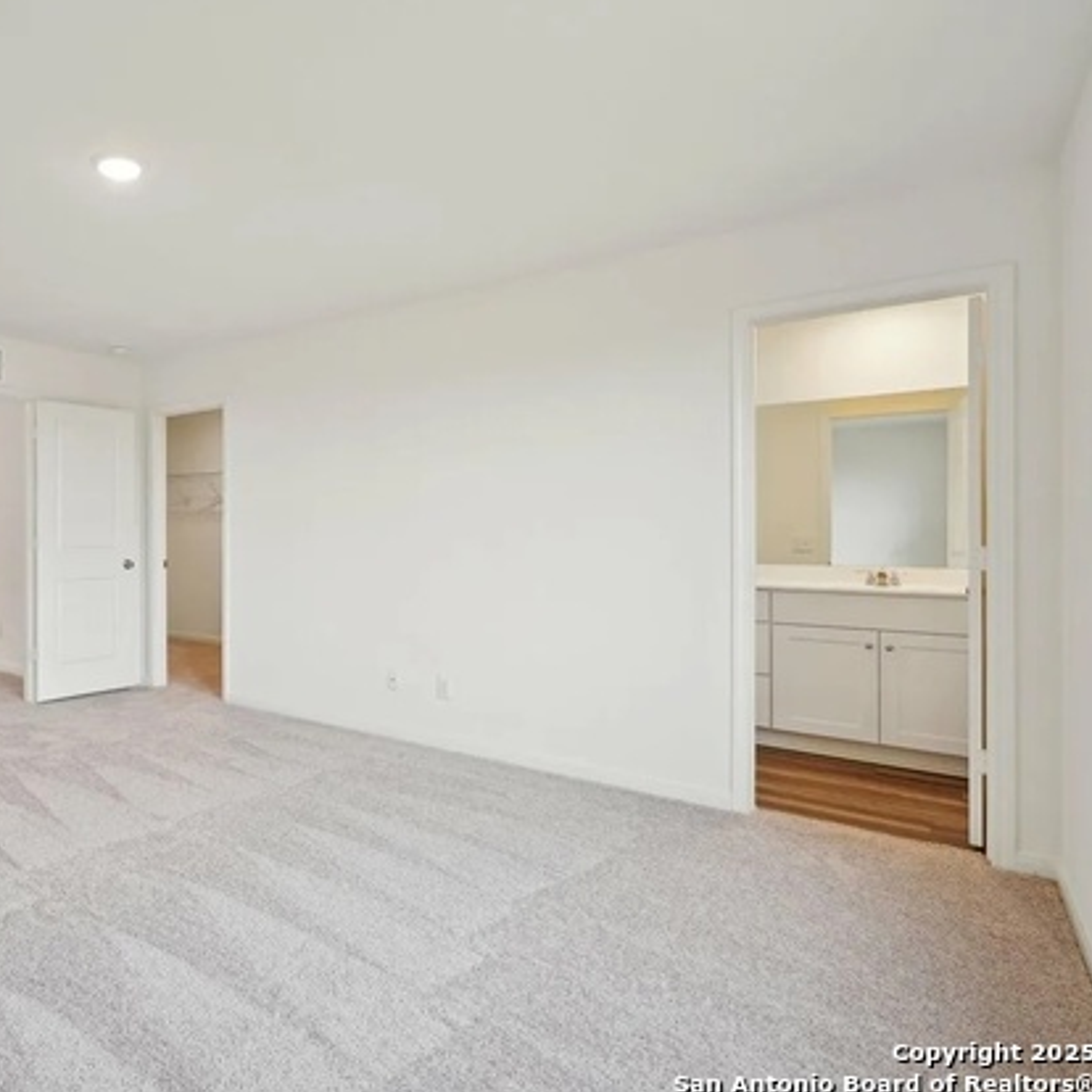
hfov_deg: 67.1
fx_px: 749
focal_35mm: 21
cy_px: 537
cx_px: 258
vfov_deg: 72.1
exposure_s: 1/30
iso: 400
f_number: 8
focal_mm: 16
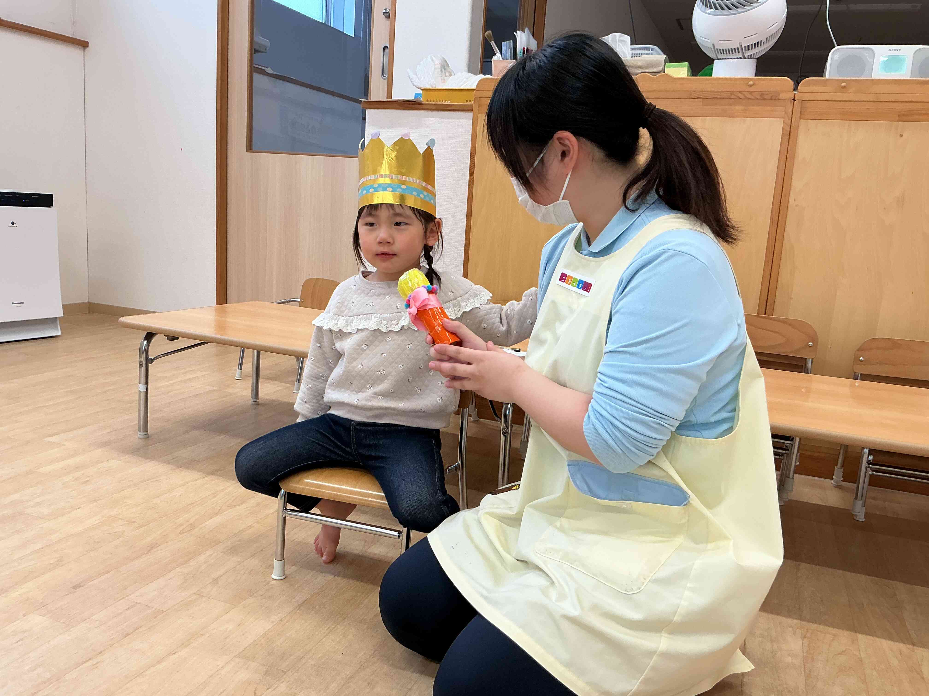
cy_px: 348
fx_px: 778
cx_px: 464
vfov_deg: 48.2
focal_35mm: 29
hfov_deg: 61.7
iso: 50
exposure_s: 1/120
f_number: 1.8
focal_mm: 3
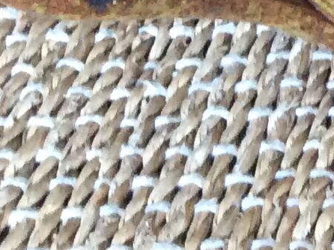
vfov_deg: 7.3
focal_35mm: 186
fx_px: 1792
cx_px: 813
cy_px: -396
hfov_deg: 9.4
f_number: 2.4
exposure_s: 1/25
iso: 250
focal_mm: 3.3
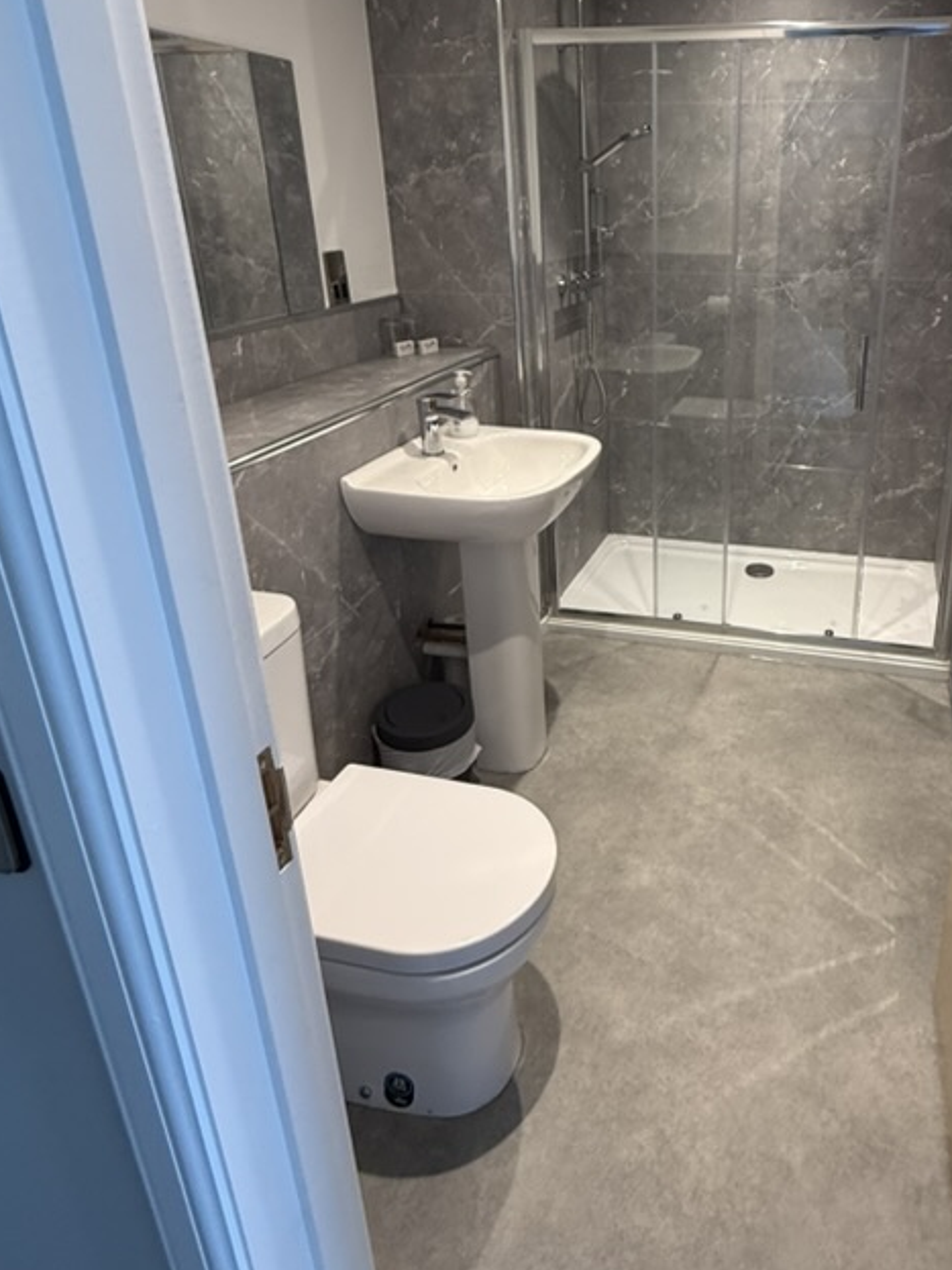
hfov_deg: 56.6
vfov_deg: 72.9
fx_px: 844
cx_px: 689
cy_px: 493
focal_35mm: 23
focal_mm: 2.22
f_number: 2.2
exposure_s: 1/50
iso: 160
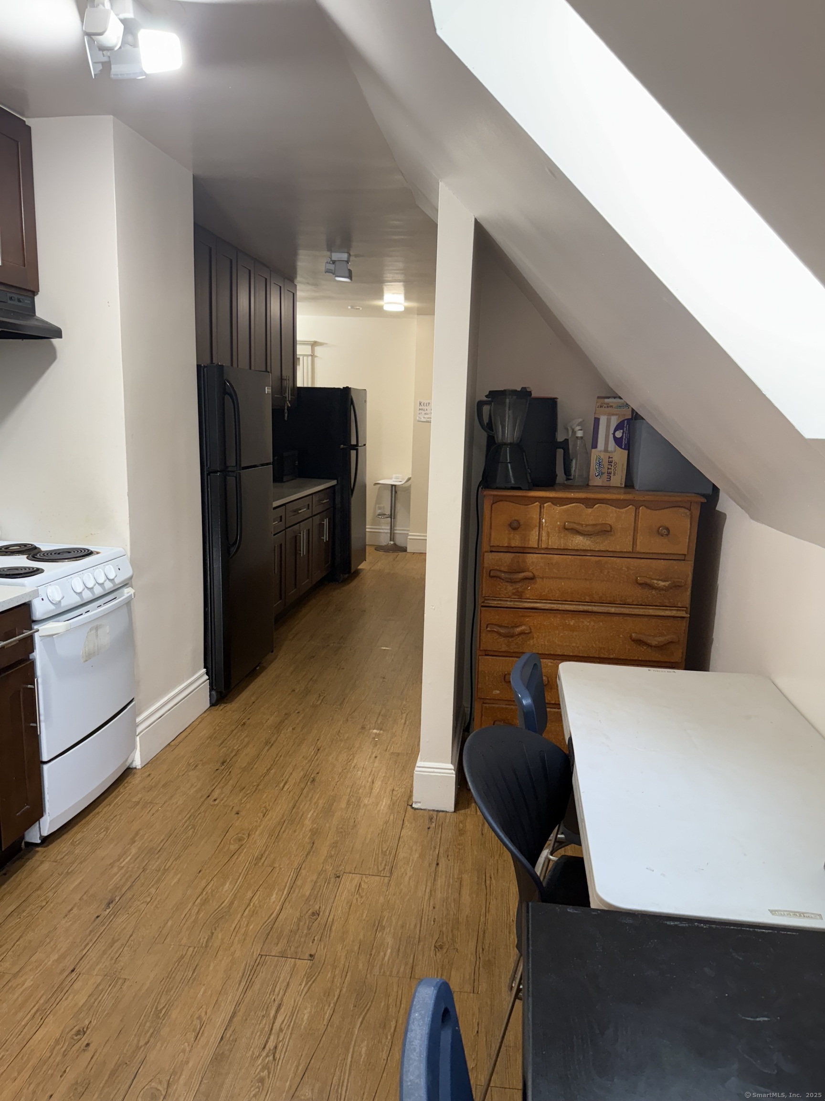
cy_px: 550
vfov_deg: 71.6
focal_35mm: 24
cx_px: 412
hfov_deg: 56.8
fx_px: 763
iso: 200
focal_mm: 6.76
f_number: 1.78
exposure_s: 1/120
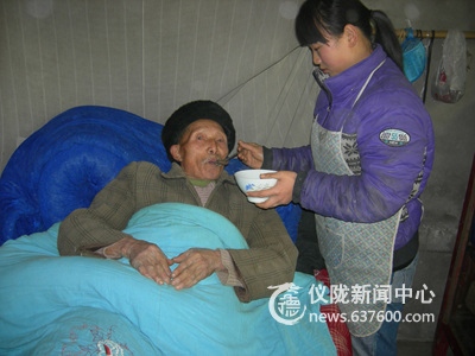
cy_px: 178
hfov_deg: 51.4
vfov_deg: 39.7
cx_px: 238
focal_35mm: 36
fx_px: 494
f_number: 2.7
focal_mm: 7.5
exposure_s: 1/60.1
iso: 64
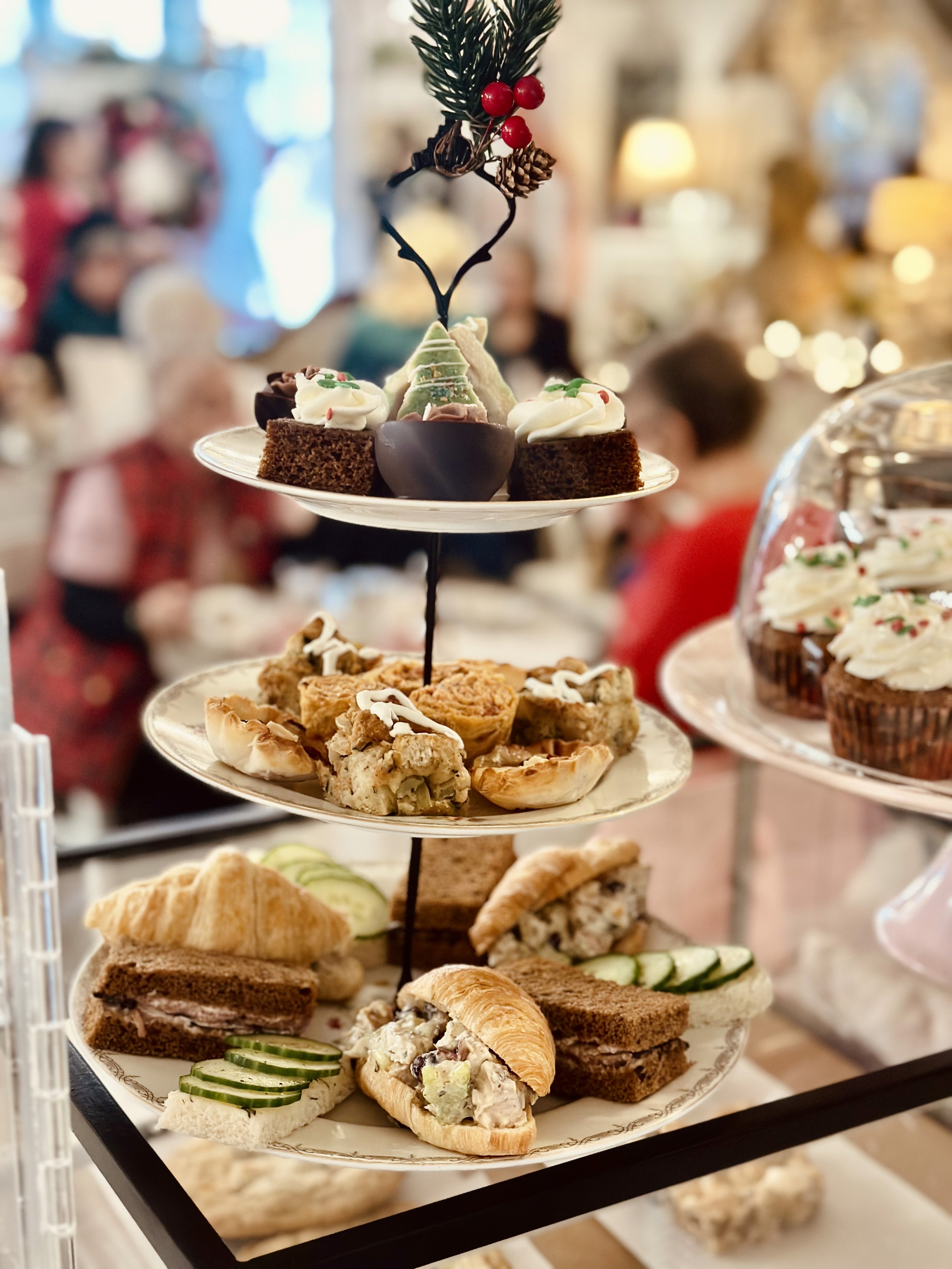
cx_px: 476
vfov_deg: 39.7
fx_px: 1760
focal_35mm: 48
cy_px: 634
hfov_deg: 30.3
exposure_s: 1/60
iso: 320
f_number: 1.78
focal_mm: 6.86
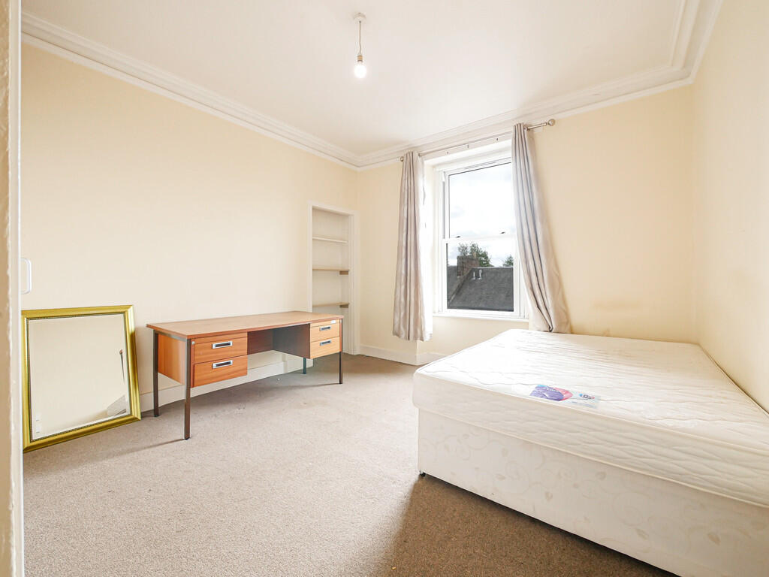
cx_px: 384
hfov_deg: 102.1
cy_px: 288
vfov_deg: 85.7
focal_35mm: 14
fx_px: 311
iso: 500
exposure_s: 1/60
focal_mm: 7
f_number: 4
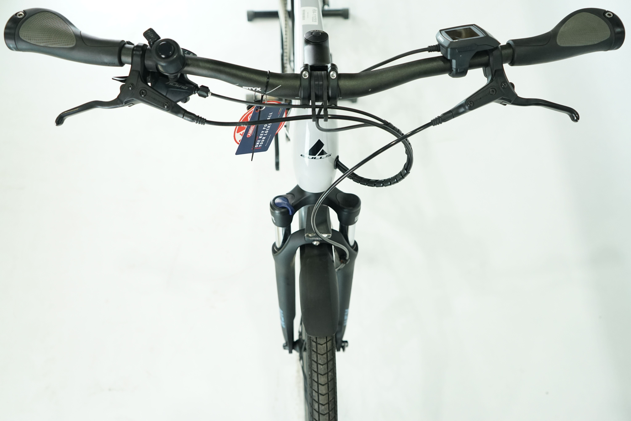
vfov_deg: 45.0
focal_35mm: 29
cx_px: 316
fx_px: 508
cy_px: 210
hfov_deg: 63.7
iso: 1250
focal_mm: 29
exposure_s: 1/200
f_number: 4
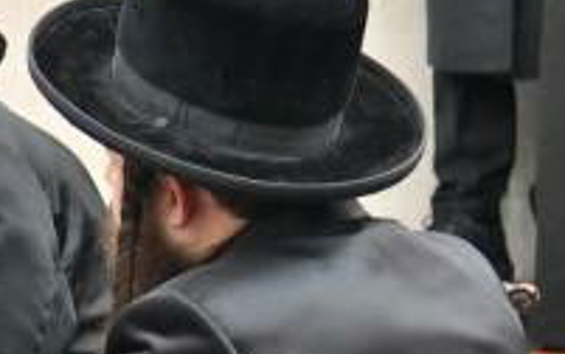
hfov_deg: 8.2
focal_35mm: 249
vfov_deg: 5.3
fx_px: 3837
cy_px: 341
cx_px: -374
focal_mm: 48
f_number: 4
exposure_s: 1/200
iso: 1000
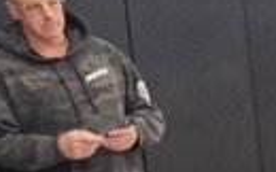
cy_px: 259
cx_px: 941
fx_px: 1443
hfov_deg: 8.4
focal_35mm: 192
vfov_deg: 6.7
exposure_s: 1/120
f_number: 1.7
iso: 500
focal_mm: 6.3
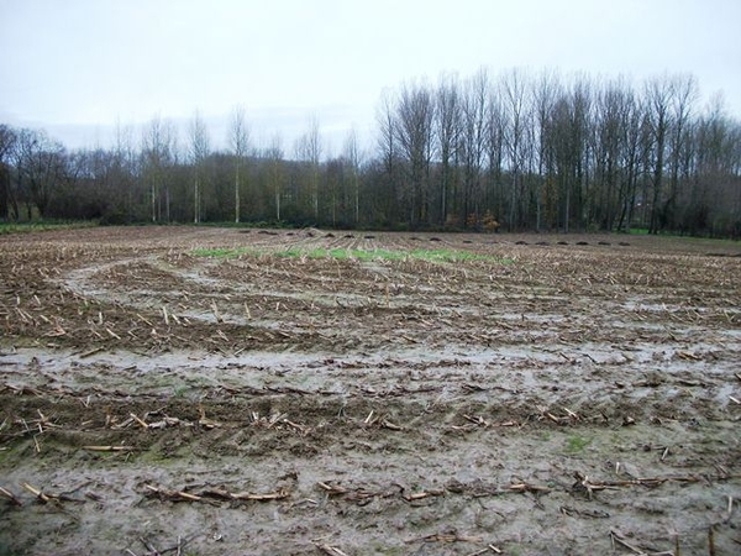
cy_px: 278
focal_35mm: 32
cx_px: 370
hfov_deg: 56.8
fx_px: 685
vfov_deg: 44.2
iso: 80
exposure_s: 1/160
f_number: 2.9
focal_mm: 5.7
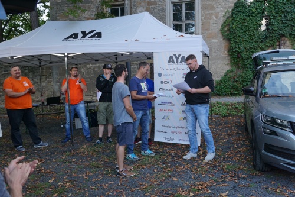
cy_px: 98
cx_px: 148
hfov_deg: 61.9
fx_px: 246
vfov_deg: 43.6
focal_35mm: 30
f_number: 4
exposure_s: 1/160
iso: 320
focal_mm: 20
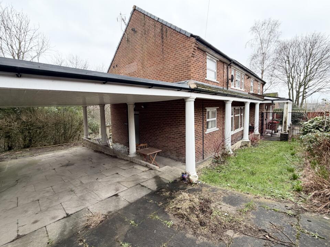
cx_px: 171
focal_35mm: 15
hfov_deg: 98.1
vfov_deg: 81.7
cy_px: 120
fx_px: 143
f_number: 2.2
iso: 40
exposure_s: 1/174
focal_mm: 2.22
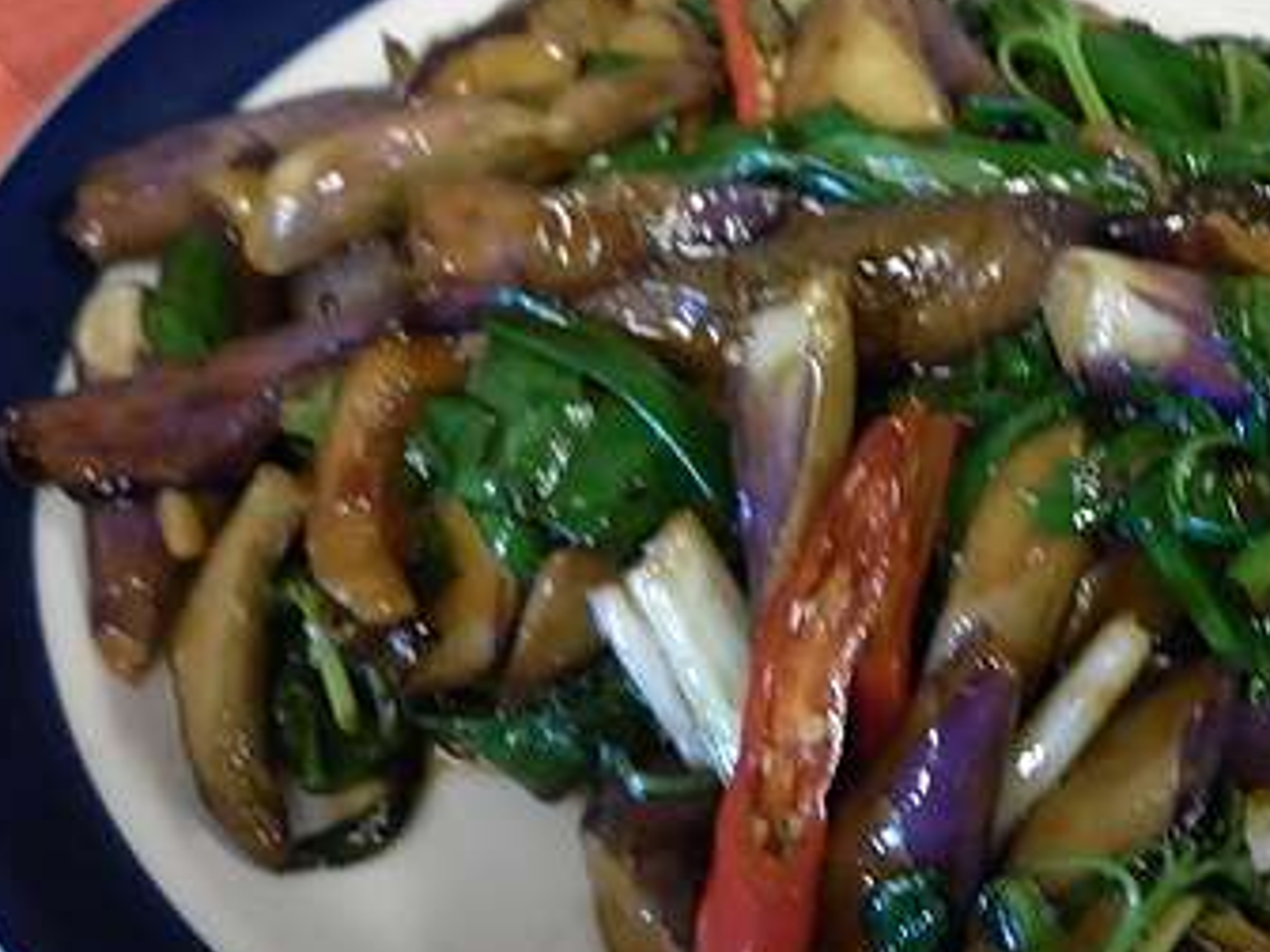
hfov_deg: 37.7
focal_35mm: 50
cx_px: 873
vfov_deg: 29.1
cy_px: 521
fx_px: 1834
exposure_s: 1/15
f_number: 2.8
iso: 200
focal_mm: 5
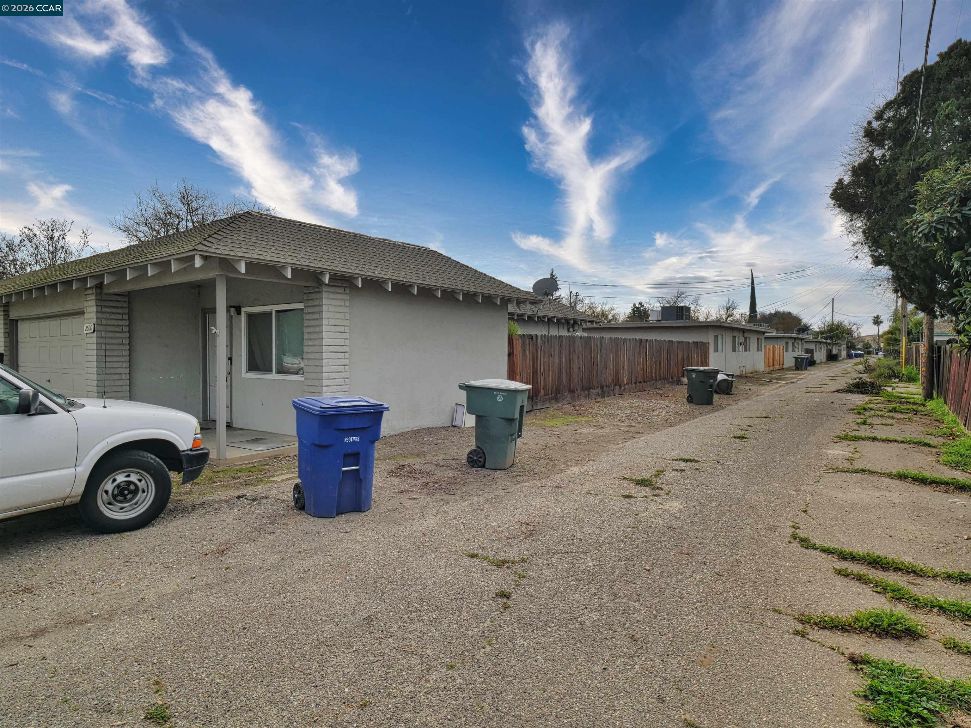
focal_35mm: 20
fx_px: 561
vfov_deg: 66.0
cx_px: 486
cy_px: 364
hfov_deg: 81.7
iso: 125
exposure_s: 1/320
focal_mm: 10
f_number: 6.3
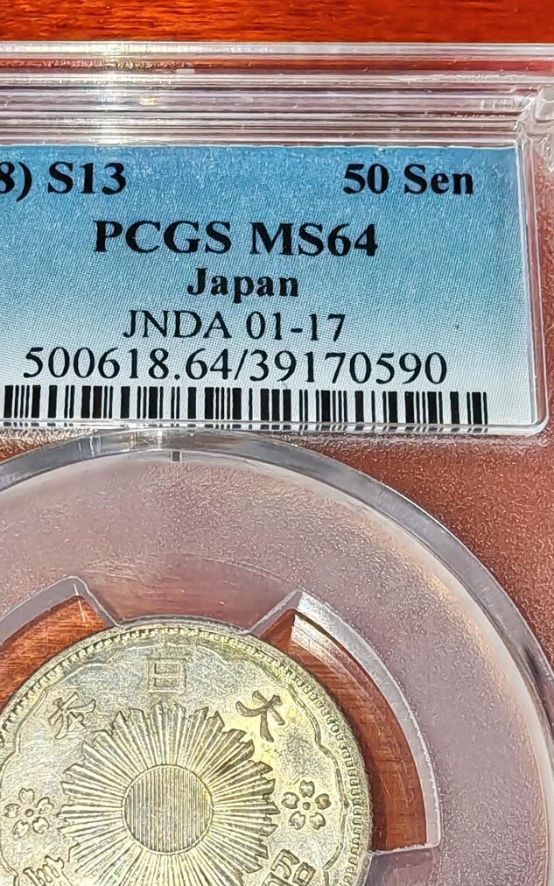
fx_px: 1183
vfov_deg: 39.8
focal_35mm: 49
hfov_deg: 26.1
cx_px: 157
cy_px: 679
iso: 50
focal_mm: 1.96
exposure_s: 1/140
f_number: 2.2
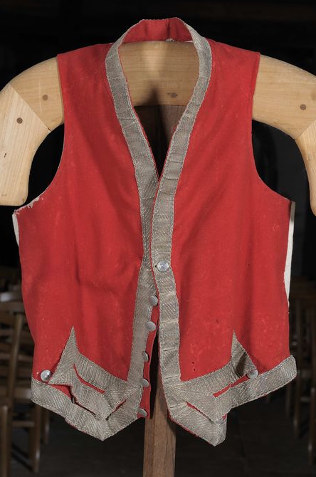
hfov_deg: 14.5
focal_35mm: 94
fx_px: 1243
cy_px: 229
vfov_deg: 21.7
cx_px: 159
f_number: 8
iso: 200
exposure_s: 1/100
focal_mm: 60
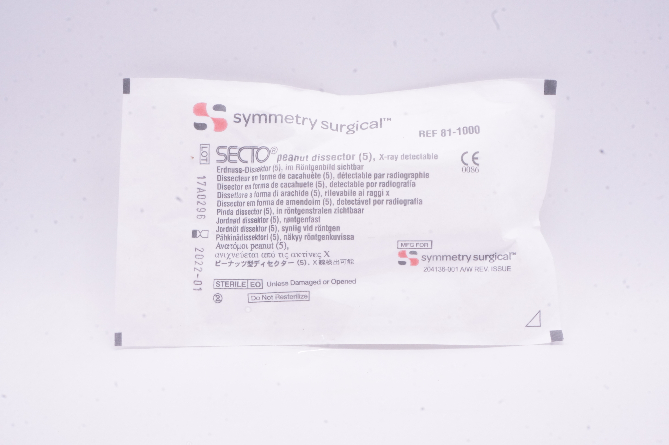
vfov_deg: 28.0
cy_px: 222
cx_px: 334
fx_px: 891
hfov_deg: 41.2
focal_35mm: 48
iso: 1600
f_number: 25
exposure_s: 1/15
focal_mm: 32
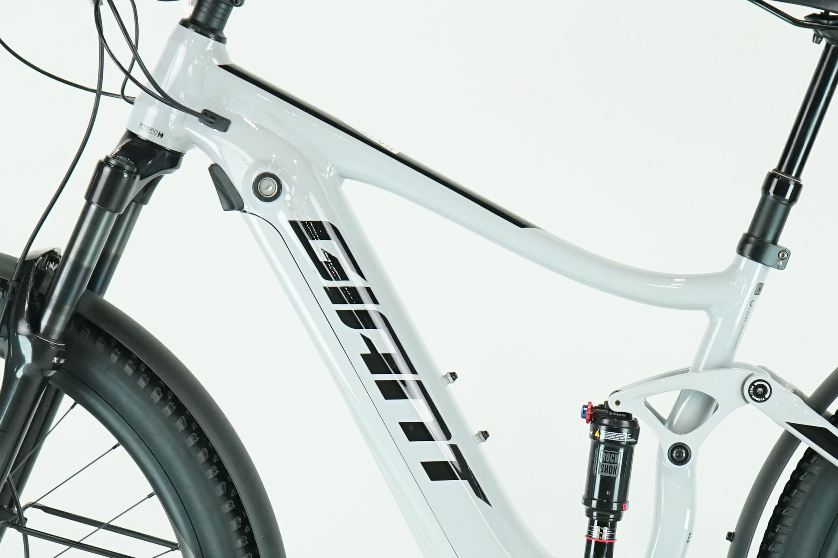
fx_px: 2909
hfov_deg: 16.4
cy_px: 411
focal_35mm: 125
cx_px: 528
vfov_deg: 10.9
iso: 1600
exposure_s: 1/200
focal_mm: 50
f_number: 5.6
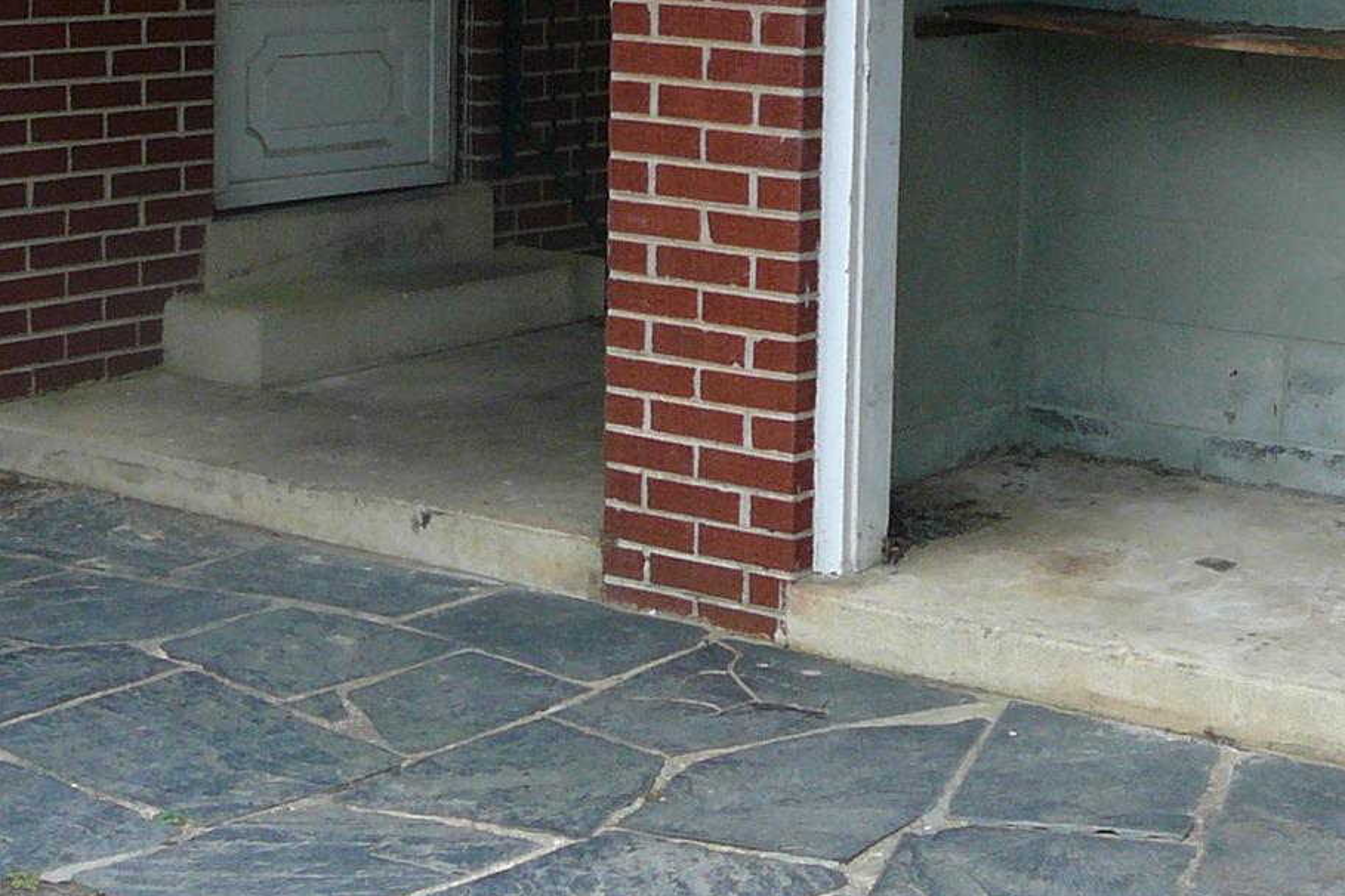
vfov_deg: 16.5
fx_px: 3063
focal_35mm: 82
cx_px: 993
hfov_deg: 24.5
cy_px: 154
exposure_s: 1/60
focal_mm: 5.2
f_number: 2.8
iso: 100
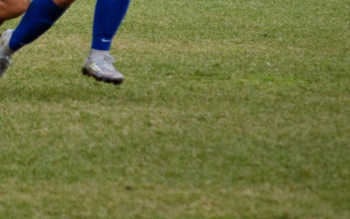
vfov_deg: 1.3
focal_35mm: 1046
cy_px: -111
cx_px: 25
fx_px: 9982
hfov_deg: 2.0
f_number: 5.6
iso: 800
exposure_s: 1/640
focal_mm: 200
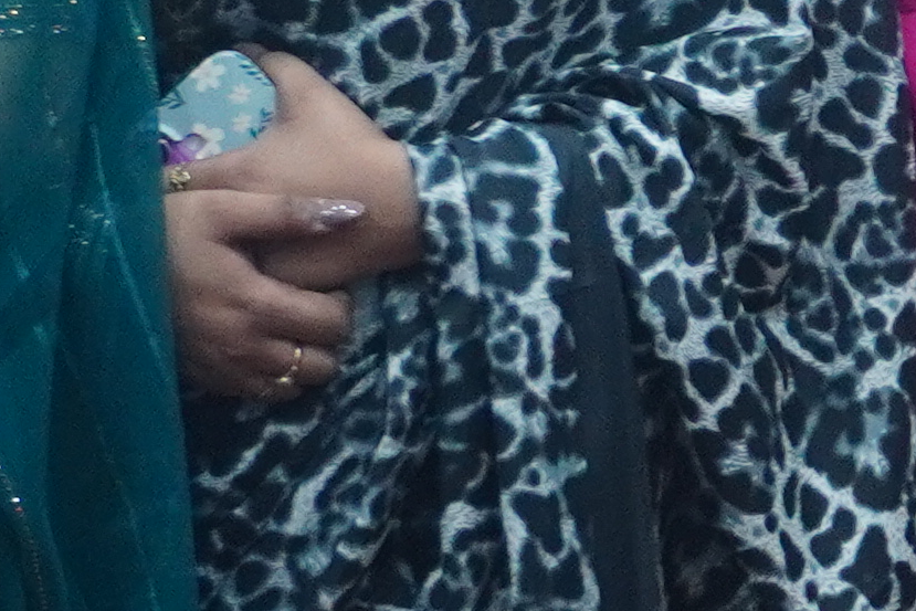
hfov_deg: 8.9
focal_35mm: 217
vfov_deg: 6.3
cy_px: -42
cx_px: 1902
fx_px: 5522
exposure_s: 1/60
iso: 800
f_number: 4
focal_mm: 20
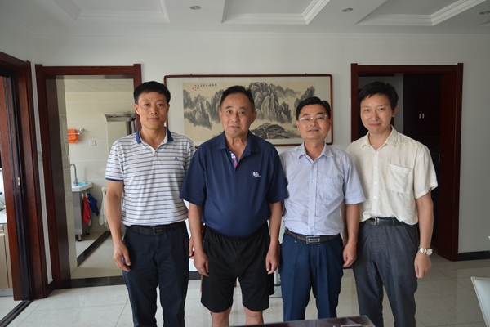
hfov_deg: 73.7
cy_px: 164
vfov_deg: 53.1
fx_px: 327
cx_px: 245
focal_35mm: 24
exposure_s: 1/60
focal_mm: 16
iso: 560
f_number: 4
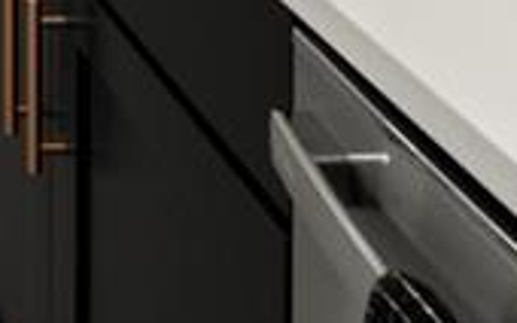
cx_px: -660
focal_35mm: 98
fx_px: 1380
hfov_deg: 14.9
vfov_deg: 9.7
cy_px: -695
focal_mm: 16
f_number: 8
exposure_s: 1/4
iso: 320
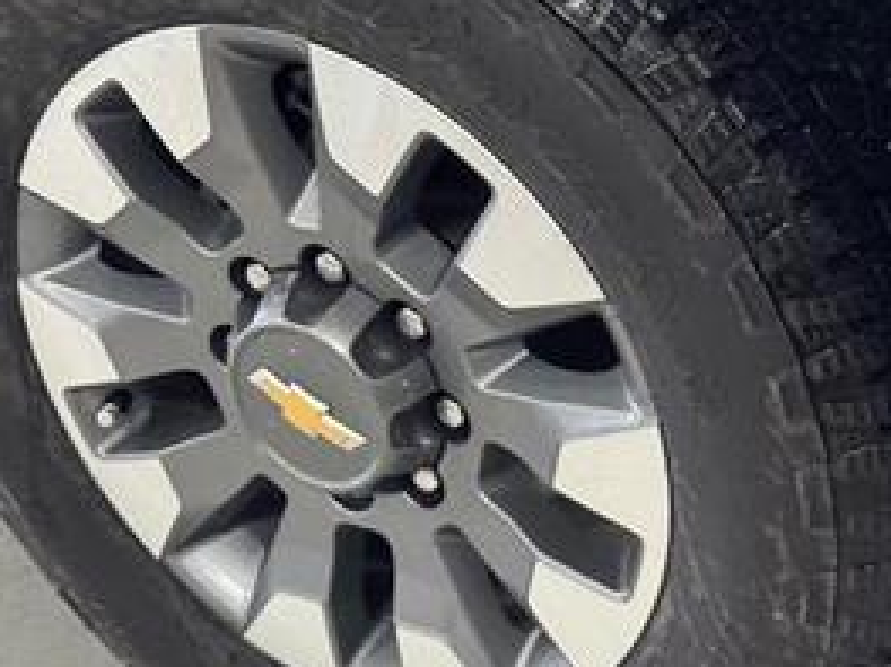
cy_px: 339
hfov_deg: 21.3
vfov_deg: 16.0
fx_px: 2367
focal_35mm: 92
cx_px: 471
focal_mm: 6.76
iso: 250
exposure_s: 1/40
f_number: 1.78
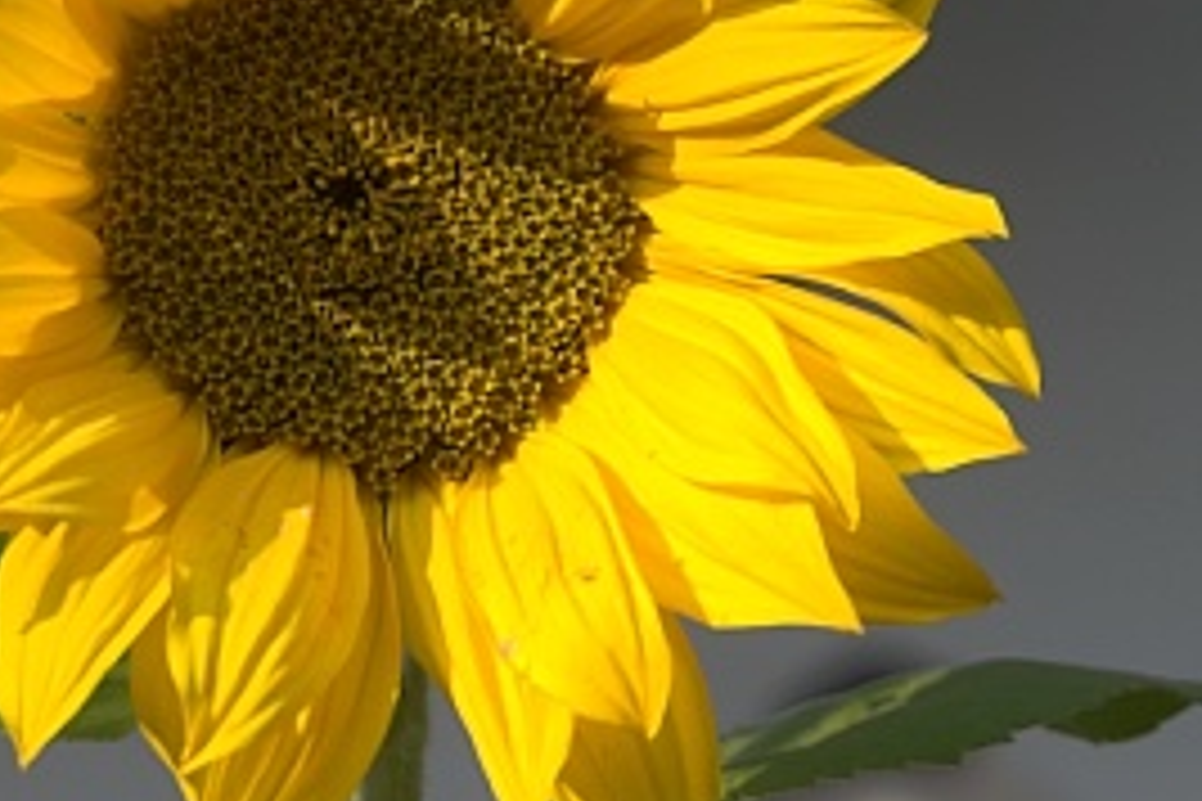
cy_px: 200
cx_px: 428
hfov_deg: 8.7
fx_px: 7879
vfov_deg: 5.8
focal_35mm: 236
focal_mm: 70
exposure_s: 1/160
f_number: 7.1
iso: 100
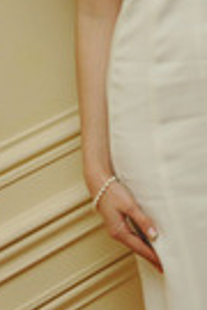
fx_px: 1682
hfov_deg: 7.0
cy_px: 23
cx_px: 200
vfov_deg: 10.5
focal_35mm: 195
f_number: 5
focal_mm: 44
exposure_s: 1/60
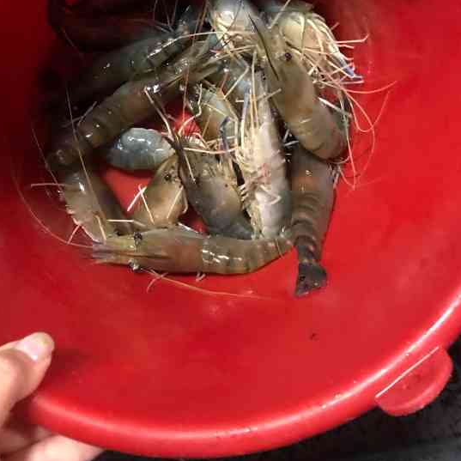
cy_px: 83
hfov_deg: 39.0
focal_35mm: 43
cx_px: 187
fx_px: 648
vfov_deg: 37.6
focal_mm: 3.99
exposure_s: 1/4
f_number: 1.8
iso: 100
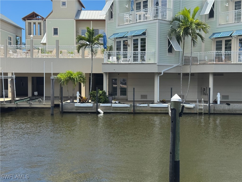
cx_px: 121
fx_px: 336
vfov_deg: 30.3
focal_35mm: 48
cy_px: 91
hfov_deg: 39.7
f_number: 1.78
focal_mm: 6.76
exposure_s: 1/2959
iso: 64
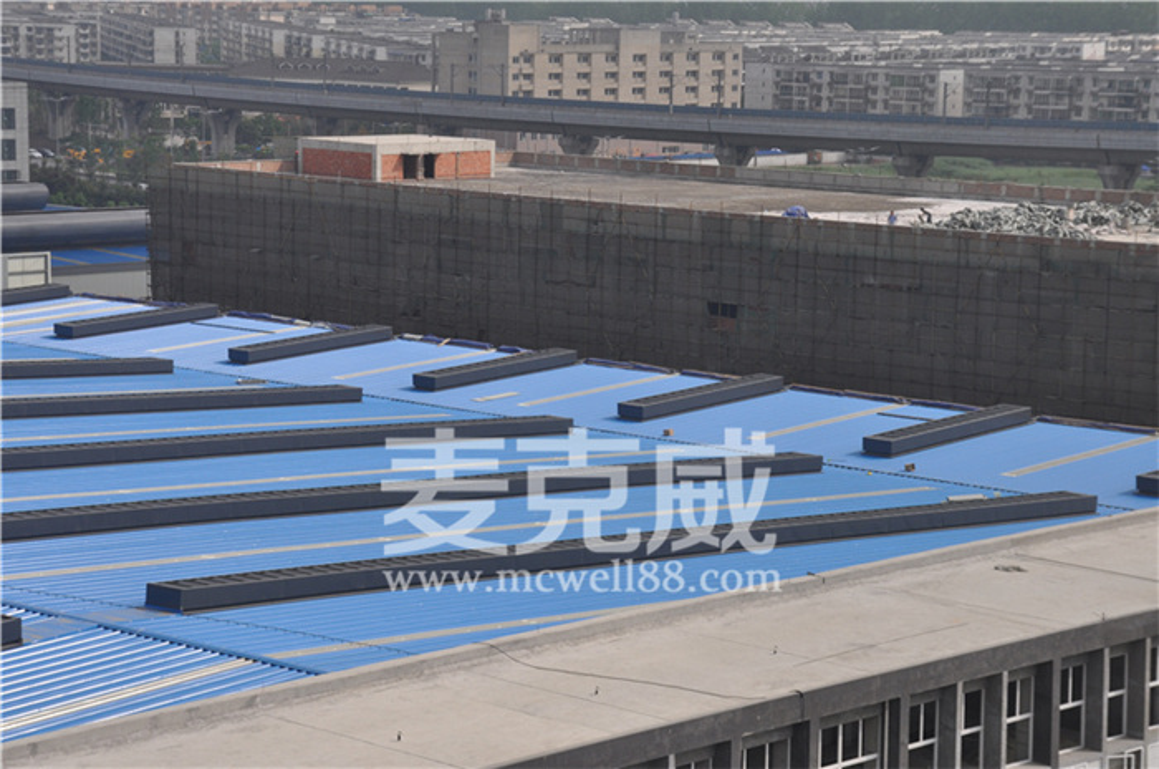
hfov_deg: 21.0
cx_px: 580
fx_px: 3133
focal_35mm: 98
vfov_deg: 14.0
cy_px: 384
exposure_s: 1/400
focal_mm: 65
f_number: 10
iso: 200
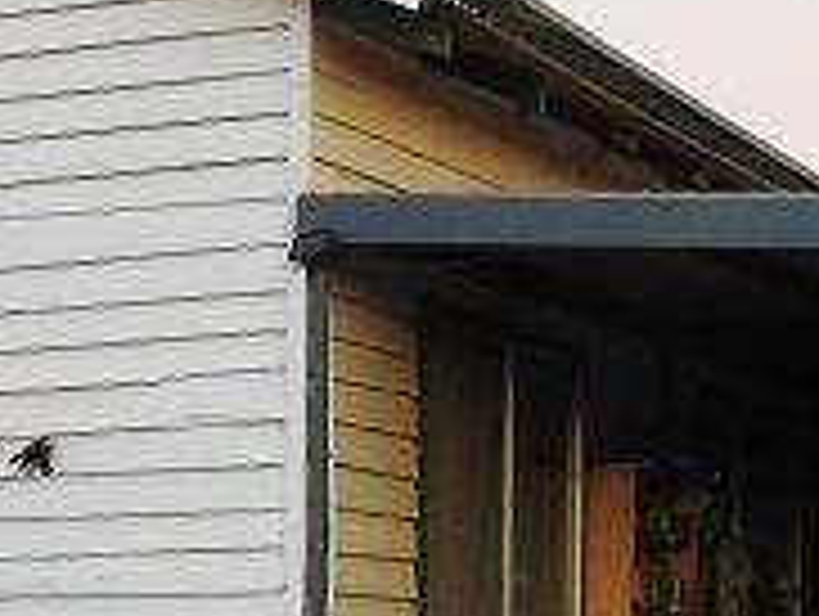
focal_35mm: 135
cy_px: 796
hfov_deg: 13.8
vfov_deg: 10.8
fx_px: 3198
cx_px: -364
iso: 200
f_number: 3.3
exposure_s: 1/30
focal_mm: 4.3
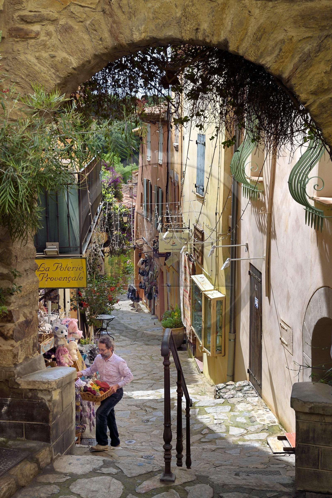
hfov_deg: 26.0
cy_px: 249
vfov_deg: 38.2
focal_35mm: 52
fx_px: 719
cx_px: 166
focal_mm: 52
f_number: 13
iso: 200
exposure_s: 1/125
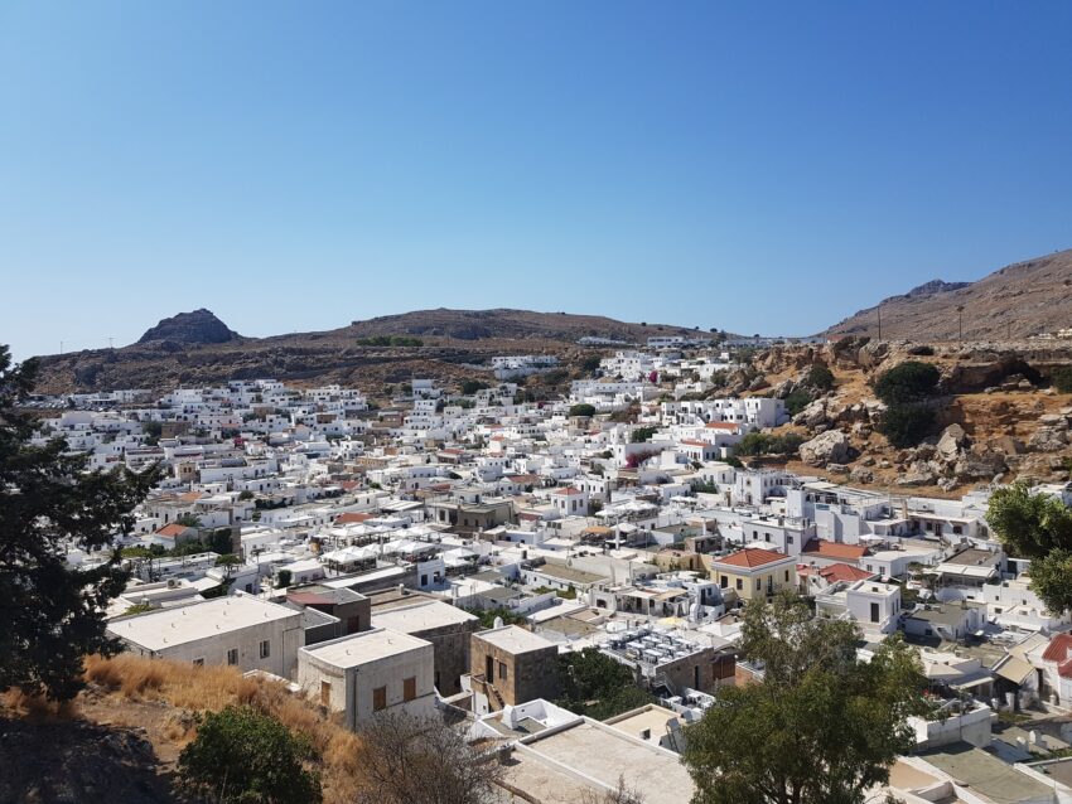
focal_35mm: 26
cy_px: 402
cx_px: 536
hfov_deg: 67.3
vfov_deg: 53.1
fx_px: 805
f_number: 1.7
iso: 40
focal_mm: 4.2
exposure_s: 1/3688
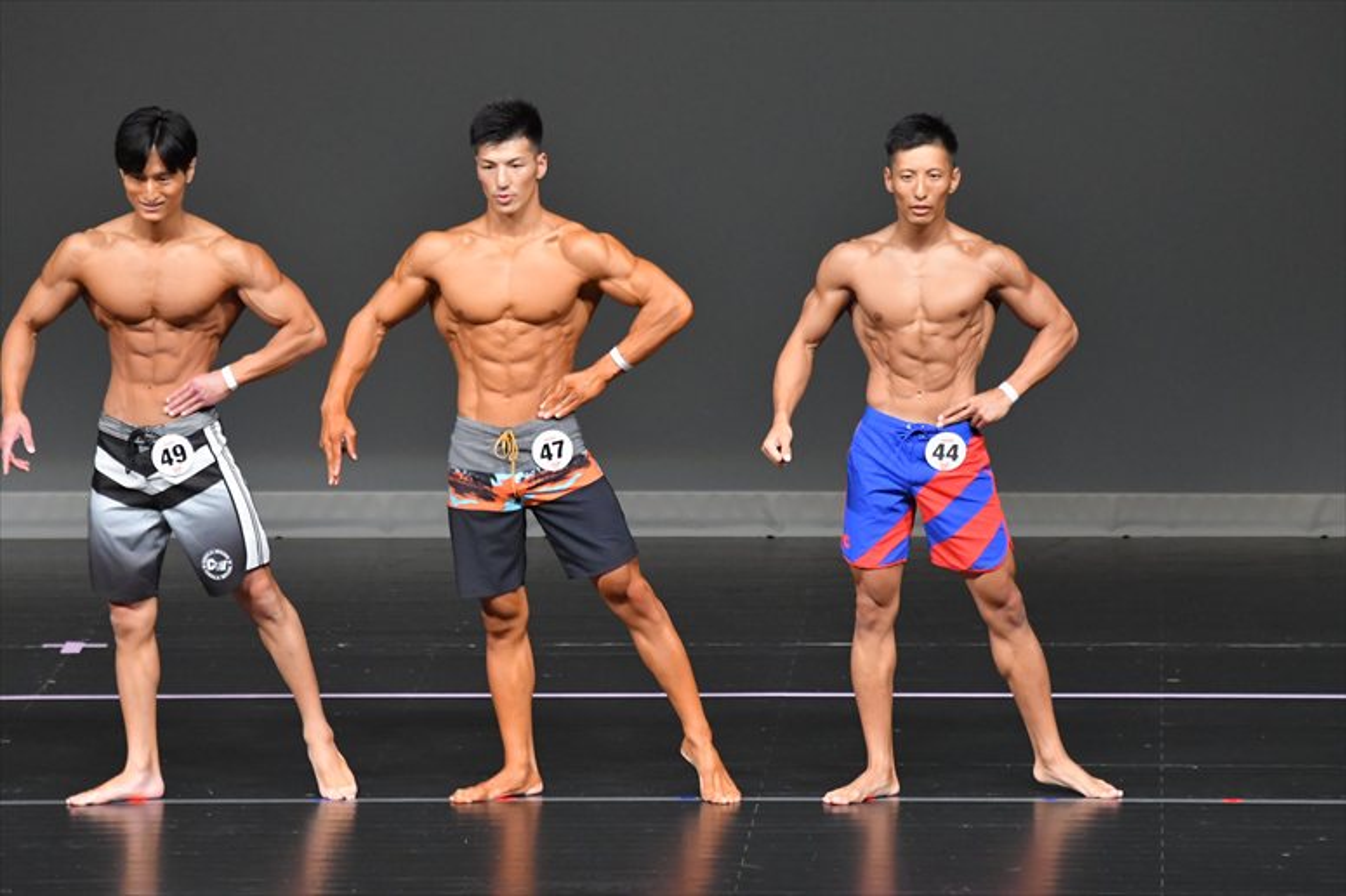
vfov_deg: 4.6
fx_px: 11211
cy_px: 448
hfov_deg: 6.9
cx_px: 673
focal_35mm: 300
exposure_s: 1/400
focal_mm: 200
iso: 4000
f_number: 5.6
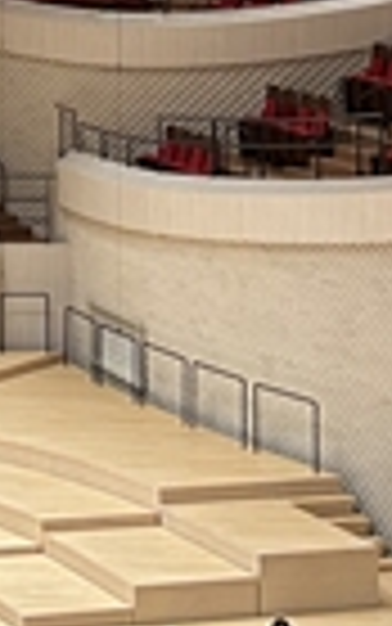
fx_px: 2715
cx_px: -437
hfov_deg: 7.8
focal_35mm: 159
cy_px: -126
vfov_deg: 12.8
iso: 100
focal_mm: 5.7
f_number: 1.5
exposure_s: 1/60
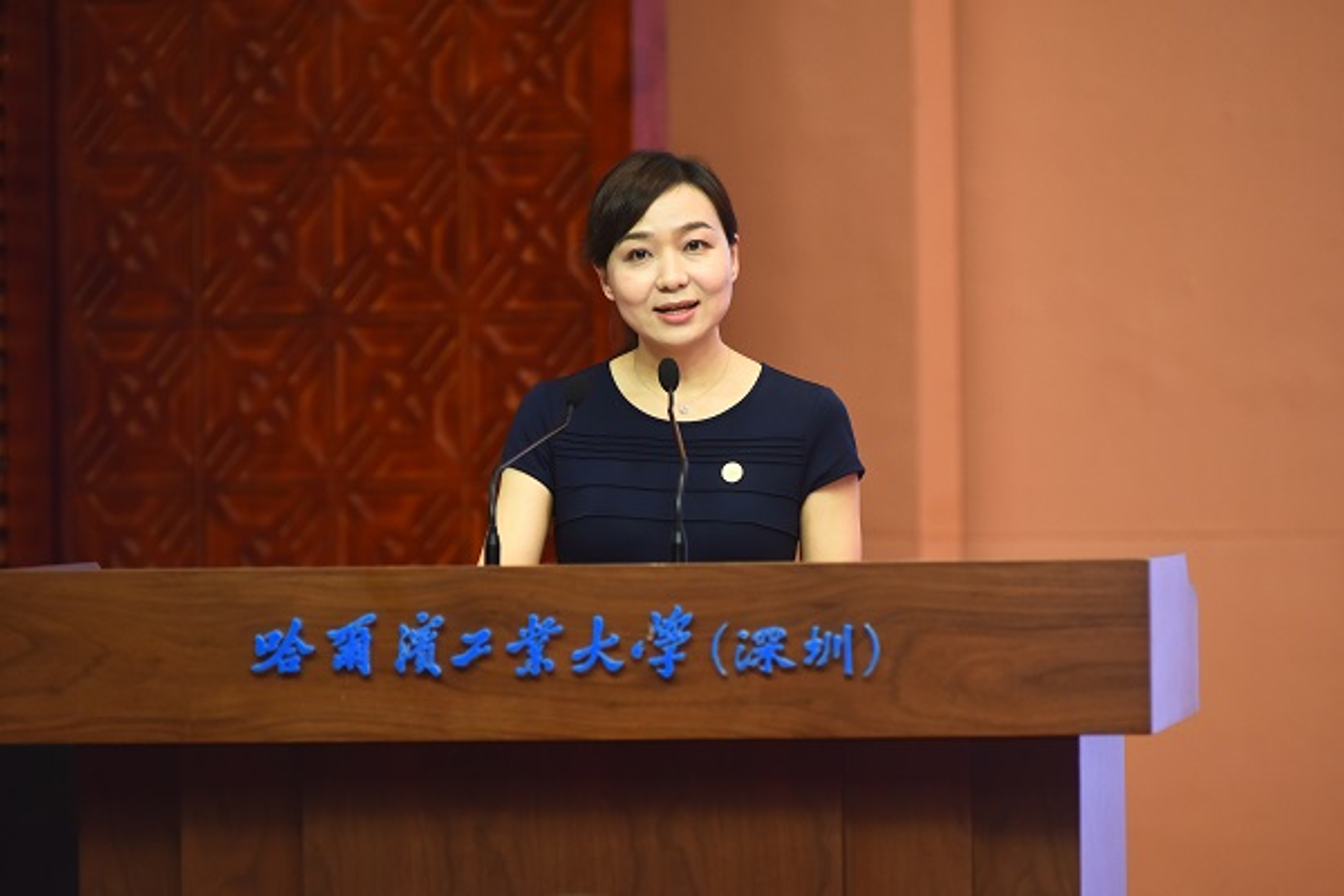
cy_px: 448
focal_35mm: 200
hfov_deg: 10.3
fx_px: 7466
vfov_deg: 6.9
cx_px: 672
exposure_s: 1/160
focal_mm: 200
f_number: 4
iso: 2000
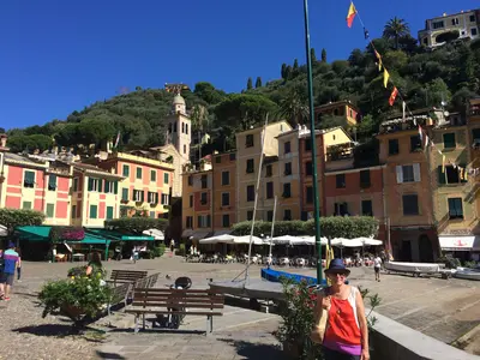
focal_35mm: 29
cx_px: 240
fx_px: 402
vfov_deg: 48.2
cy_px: 180
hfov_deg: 61.7
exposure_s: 1/1953
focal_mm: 4.15
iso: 32
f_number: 2.2
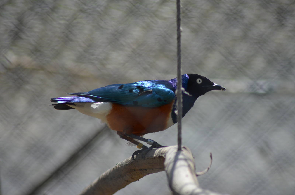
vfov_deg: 3.8
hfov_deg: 5.7
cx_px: 148
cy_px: 98
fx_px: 2944
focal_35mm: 360
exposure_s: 1/1600
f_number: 5
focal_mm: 240
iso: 400
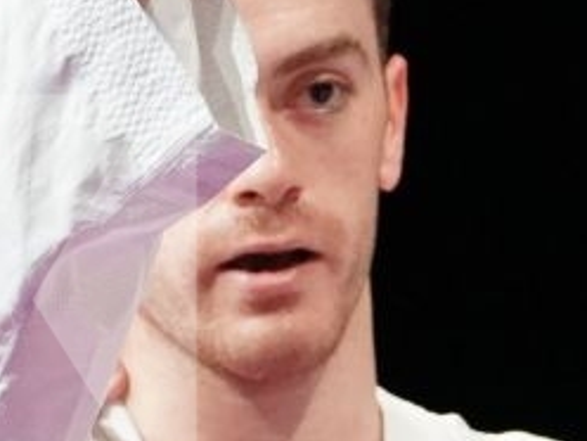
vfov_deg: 1.1
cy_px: 311
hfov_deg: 1.5
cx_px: 779
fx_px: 23045
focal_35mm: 1359
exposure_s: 1/1000
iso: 4000
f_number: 2.8
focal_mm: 195
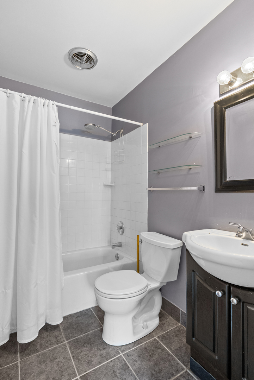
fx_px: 180
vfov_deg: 93.3
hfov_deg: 70.5
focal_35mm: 17
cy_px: 190
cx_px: 127
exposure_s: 3.2
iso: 640
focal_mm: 17
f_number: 8
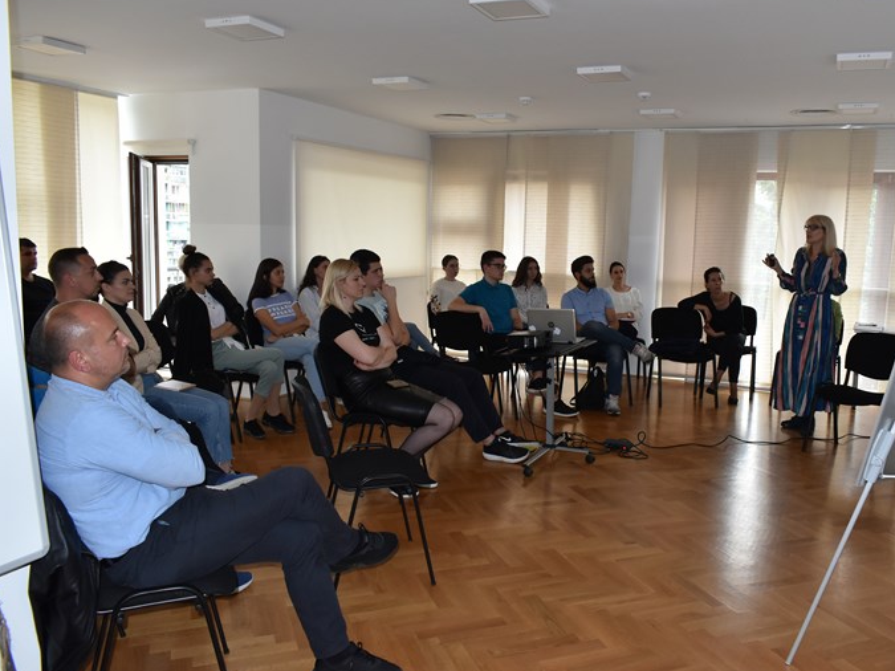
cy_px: 336
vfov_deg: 46.8
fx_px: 776
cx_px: 512
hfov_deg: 59.7
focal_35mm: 30
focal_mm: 18
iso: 800
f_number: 5.6
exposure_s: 1/125
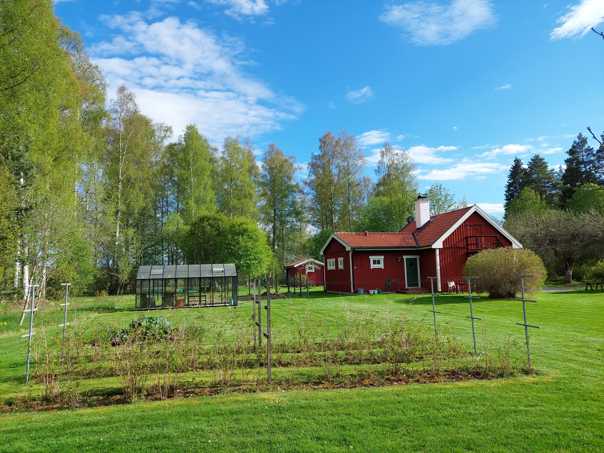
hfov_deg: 69.4
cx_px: 302
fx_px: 436
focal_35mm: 25
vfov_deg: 54.9
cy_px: 226
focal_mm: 5.23
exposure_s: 1/1301
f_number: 1.8
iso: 40
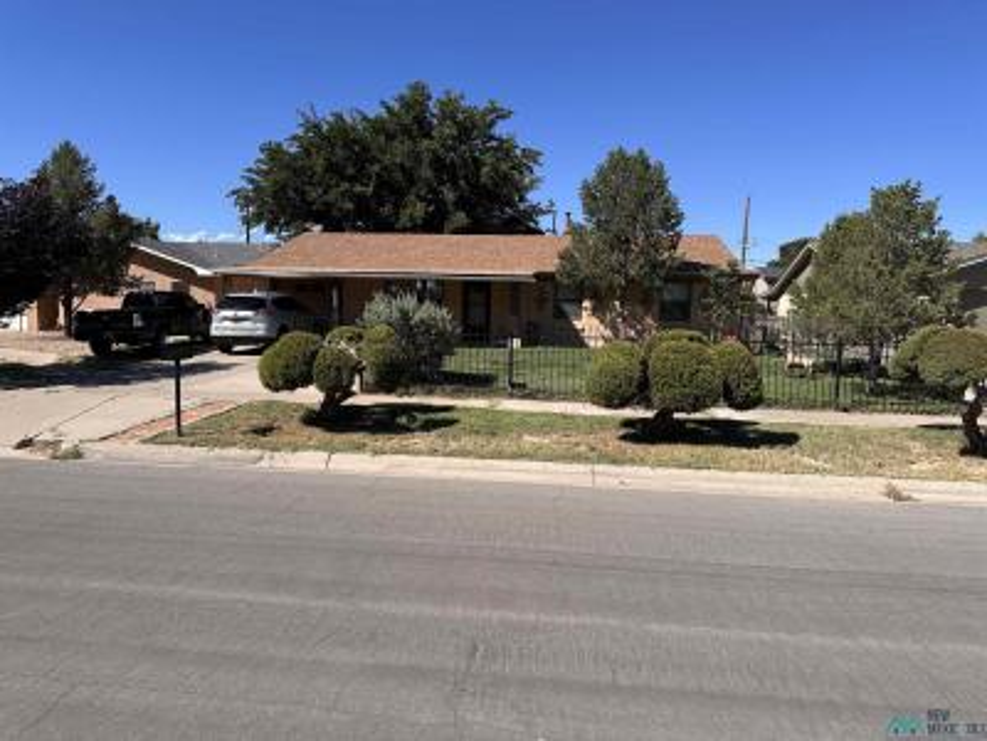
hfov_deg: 71.6
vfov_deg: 56.8
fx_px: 684
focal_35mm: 24
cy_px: 370
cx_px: 494
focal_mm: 6.86
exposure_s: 1/4348
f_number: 1.78
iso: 80
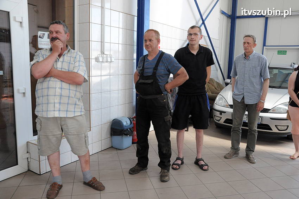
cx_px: 150
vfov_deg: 47.8
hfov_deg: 67.4
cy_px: 100
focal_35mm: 27
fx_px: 224
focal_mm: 18
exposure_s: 1/200
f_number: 7.1
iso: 1600
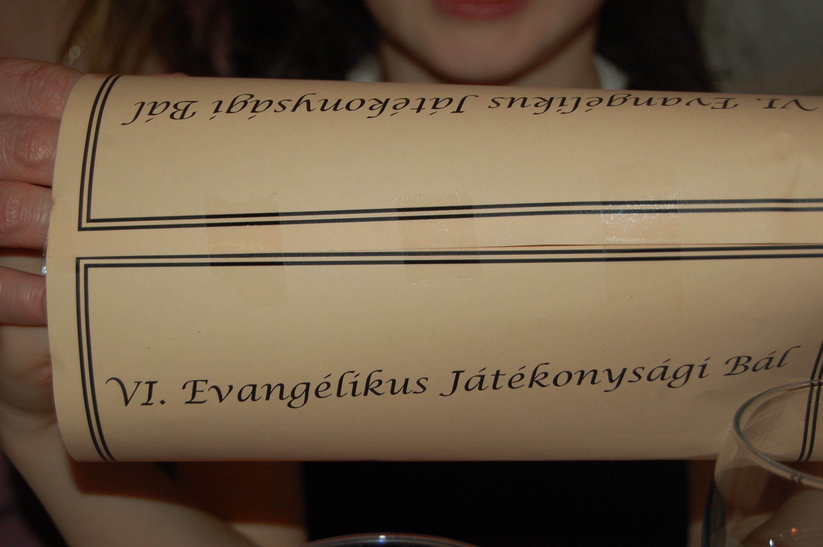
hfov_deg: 27.0
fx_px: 1713
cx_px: 412
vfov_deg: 18.1
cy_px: 274
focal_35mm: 75
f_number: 5.6
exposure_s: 1/60
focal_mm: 50
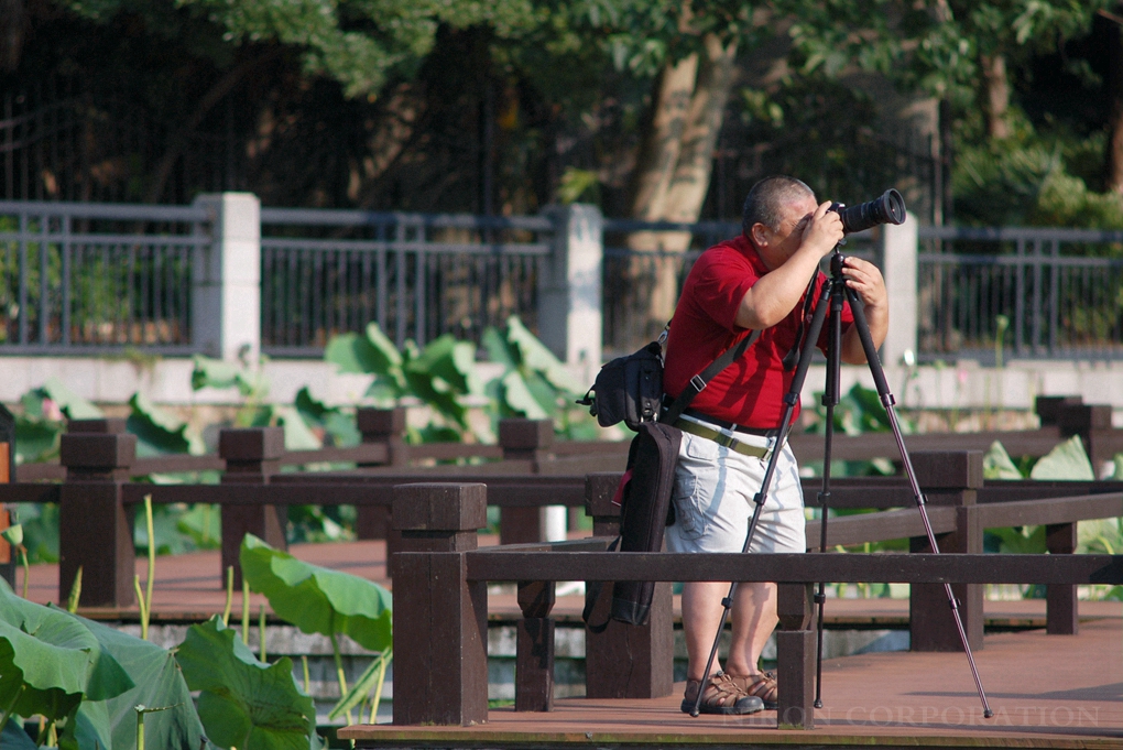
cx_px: 562
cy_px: 375
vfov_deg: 4.4
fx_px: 9830
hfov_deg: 6.5
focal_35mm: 315
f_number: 4.5
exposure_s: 1/1000
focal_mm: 210
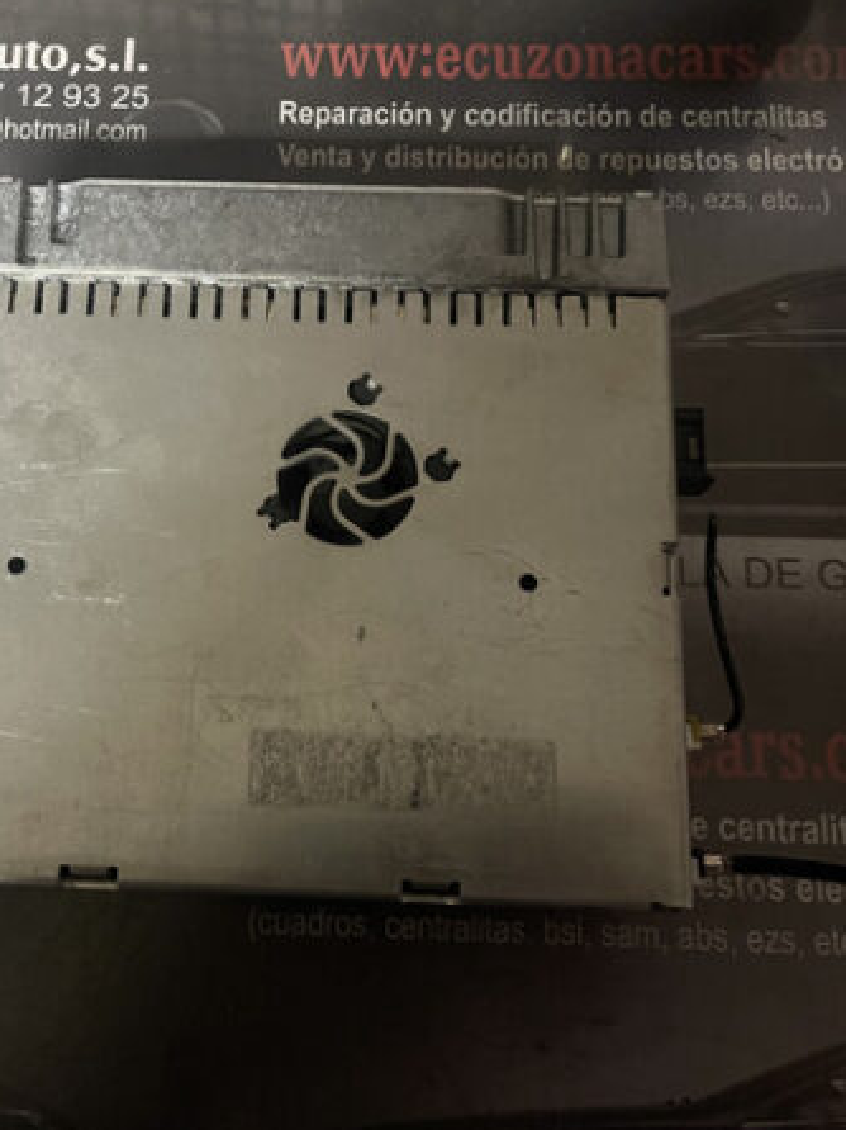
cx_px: 271
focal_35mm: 35
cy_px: 562
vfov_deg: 52.7
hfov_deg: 40.1
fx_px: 1142
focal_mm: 5.1
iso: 640
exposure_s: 1/25
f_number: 1.6
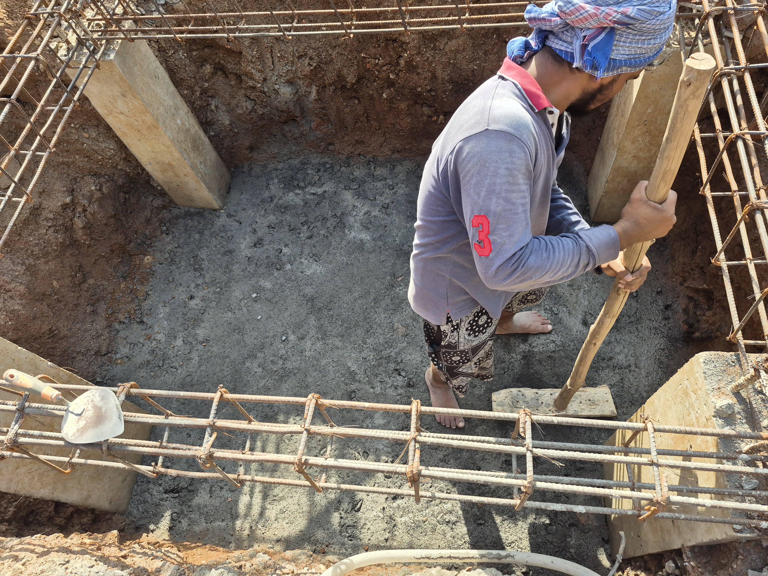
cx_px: 384
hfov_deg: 73.9
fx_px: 510
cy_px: 288
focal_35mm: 23
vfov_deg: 58.9
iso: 25
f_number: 1.8
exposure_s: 1/227
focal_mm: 5.4
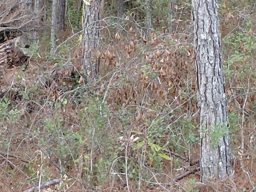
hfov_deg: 15.5
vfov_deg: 11.6
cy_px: 13
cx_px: 81
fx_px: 939
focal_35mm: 127
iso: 160
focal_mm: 4.69
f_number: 1.8
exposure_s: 1/120
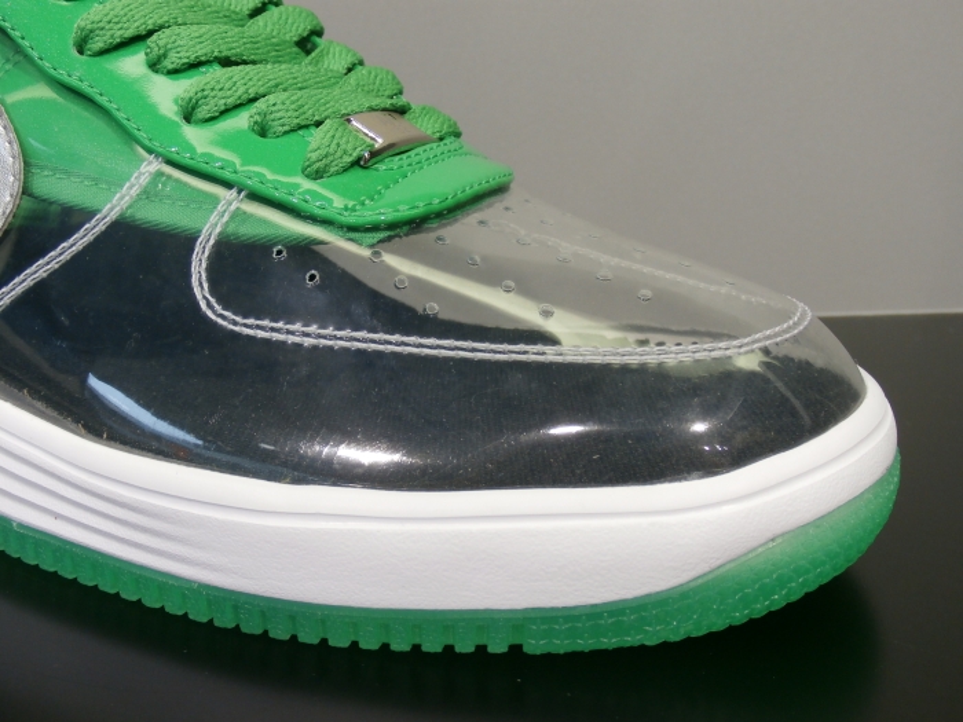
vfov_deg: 41.8
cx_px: 482
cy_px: 361
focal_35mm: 34
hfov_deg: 54.0
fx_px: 946
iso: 200
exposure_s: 1/60
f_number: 3.4
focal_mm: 6
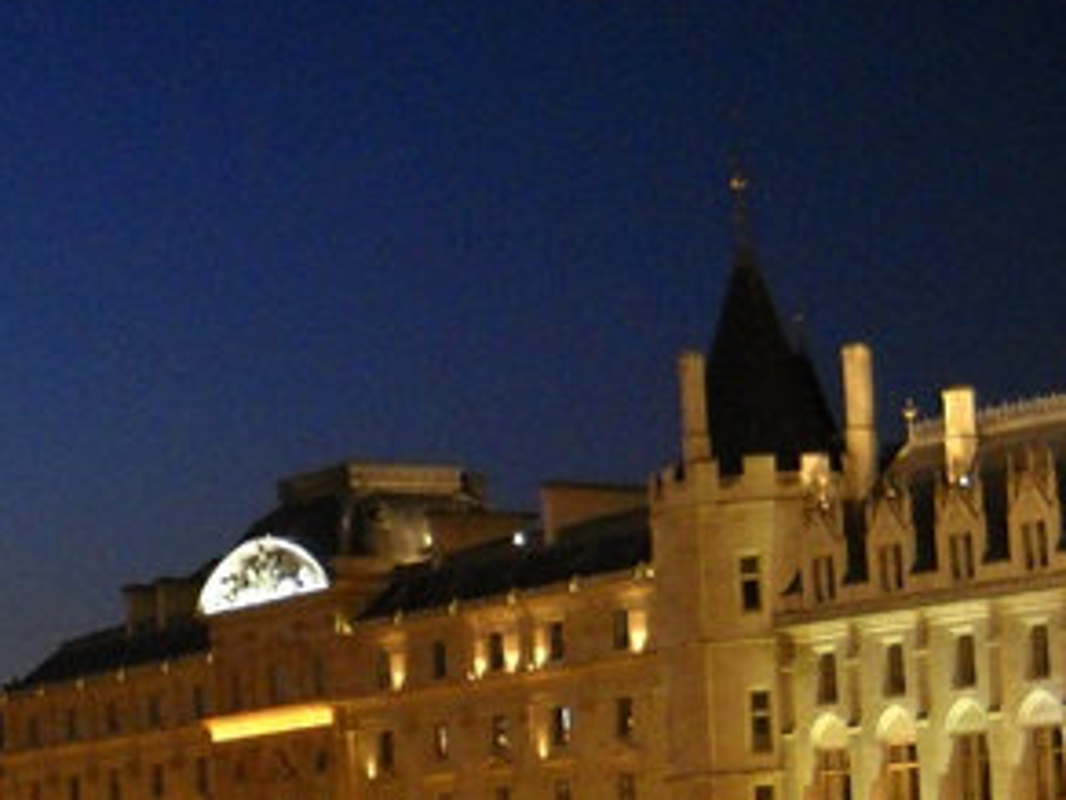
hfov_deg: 18.7
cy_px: 902
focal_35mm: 101
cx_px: -102
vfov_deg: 14.3
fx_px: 3110
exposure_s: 1/3
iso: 400
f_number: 3.1
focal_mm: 6.72
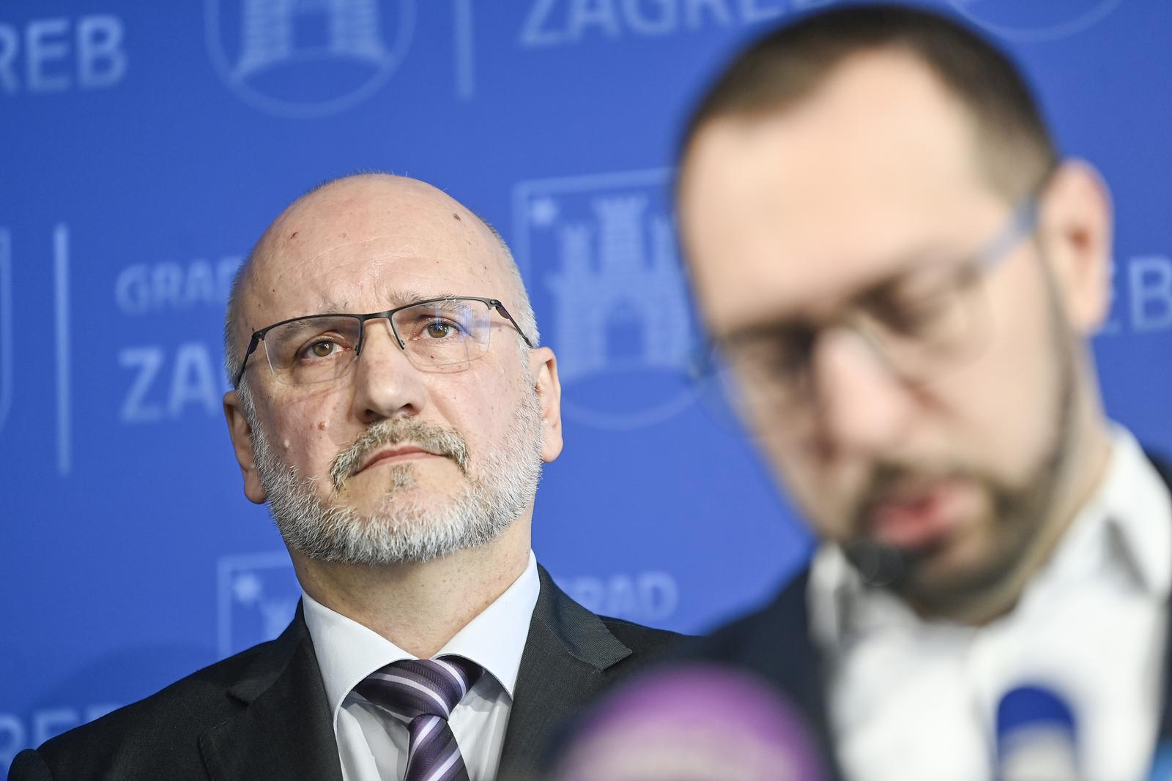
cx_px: 586
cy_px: 390
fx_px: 6023
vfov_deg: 7.4
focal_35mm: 185
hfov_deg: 11.1
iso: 800
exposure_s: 1/250
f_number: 2.8
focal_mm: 185
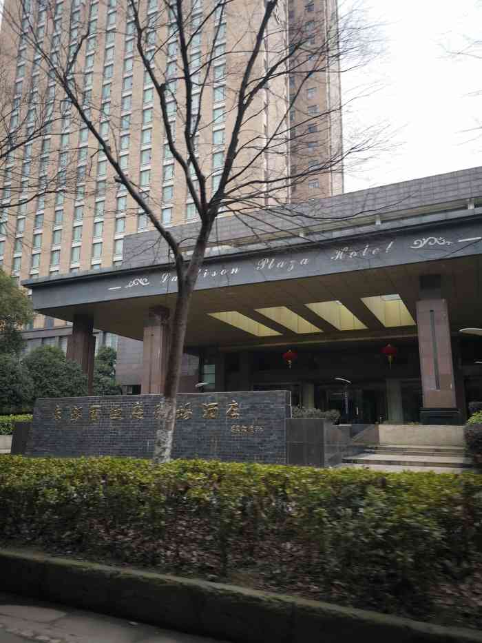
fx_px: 501
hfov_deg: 51.4
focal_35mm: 27
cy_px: 322
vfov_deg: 65.3
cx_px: 241
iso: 50
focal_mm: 3.95
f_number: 1.8
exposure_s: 1/435
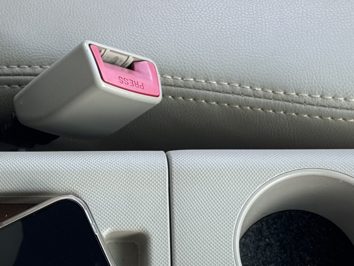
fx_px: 1238
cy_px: 154
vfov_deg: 12.2
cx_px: 93
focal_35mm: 121
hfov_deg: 16.2
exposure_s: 1/412
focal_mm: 6.76
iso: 64
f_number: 1.78
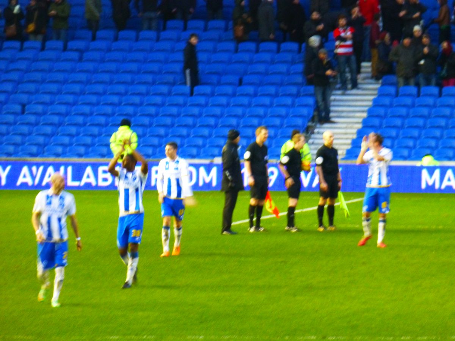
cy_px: 170
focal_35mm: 480
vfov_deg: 3.1
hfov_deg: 4.1
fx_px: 6309
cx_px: 228
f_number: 6.4
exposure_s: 1/15
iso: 640
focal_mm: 86
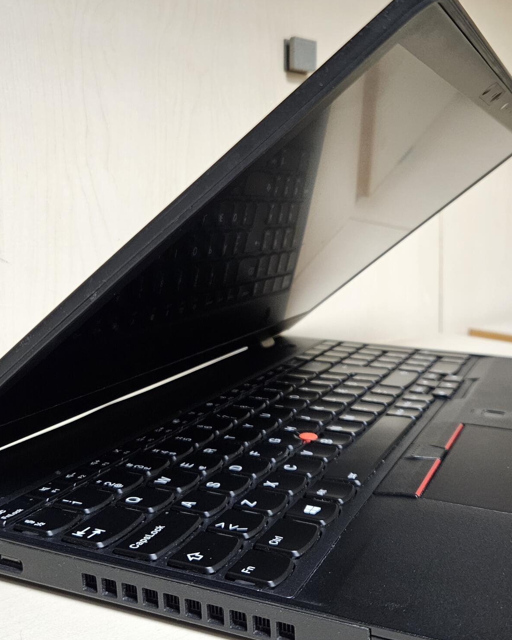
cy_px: 247
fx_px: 739
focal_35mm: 39
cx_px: 284
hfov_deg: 38.2
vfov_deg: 46.5
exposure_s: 1/100
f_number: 1.8
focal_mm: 5.4
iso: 640
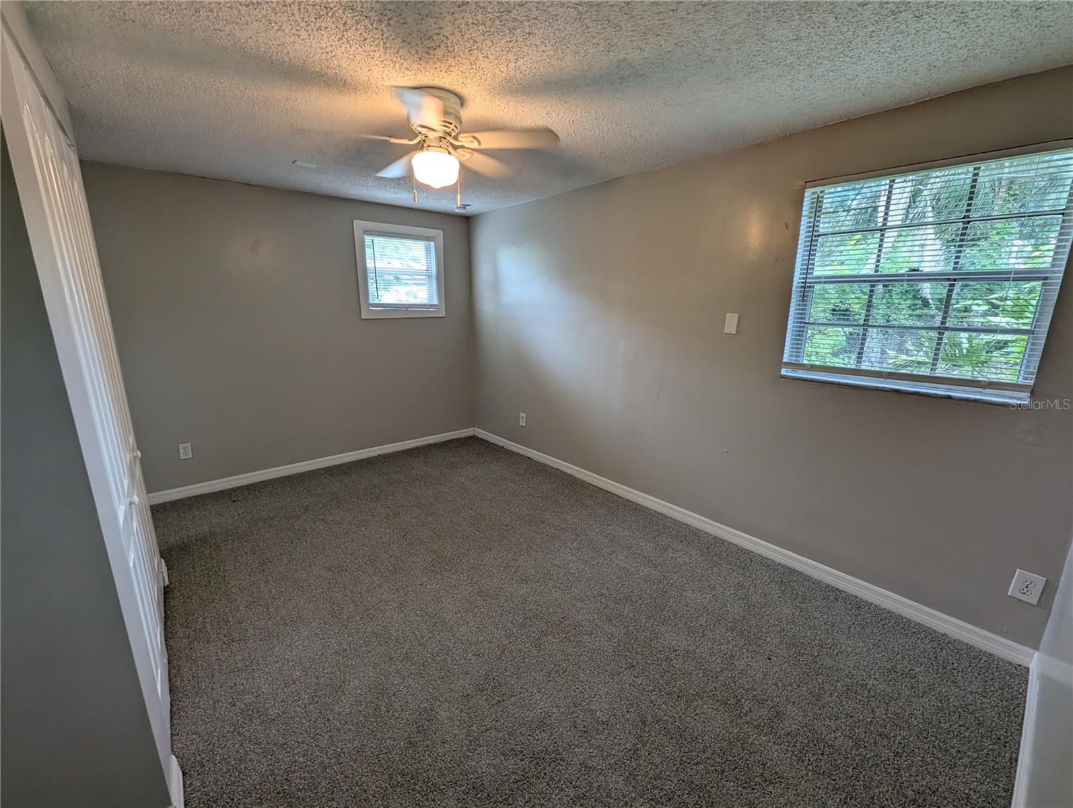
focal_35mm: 13
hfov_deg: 106.1
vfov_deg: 90.1
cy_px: 404
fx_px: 404
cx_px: 536
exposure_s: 1/60
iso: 60
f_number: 2.2
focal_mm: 1.95
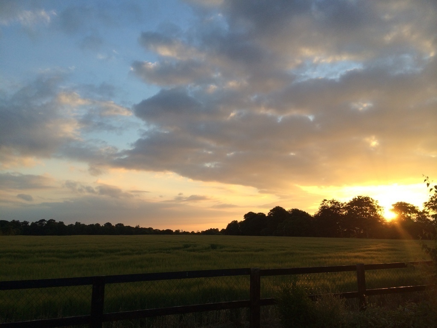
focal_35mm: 30
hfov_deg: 60.0
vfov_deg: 46.8
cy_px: 164
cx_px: 218
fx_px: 379
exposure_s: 1/578
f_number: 2.2
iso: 32
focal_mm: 4.12
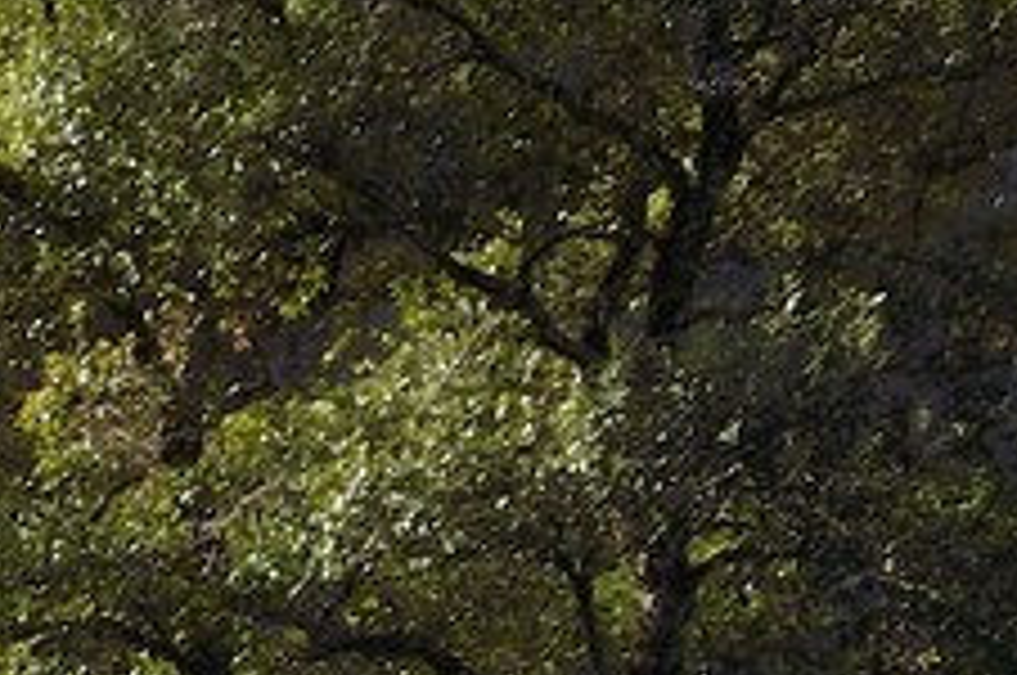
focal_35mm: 170
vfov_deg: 7.2
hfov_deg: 9.4
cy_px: 1958
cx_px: -2056
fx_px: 4796
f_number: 9
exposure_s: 1/250
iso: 400
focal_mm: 24
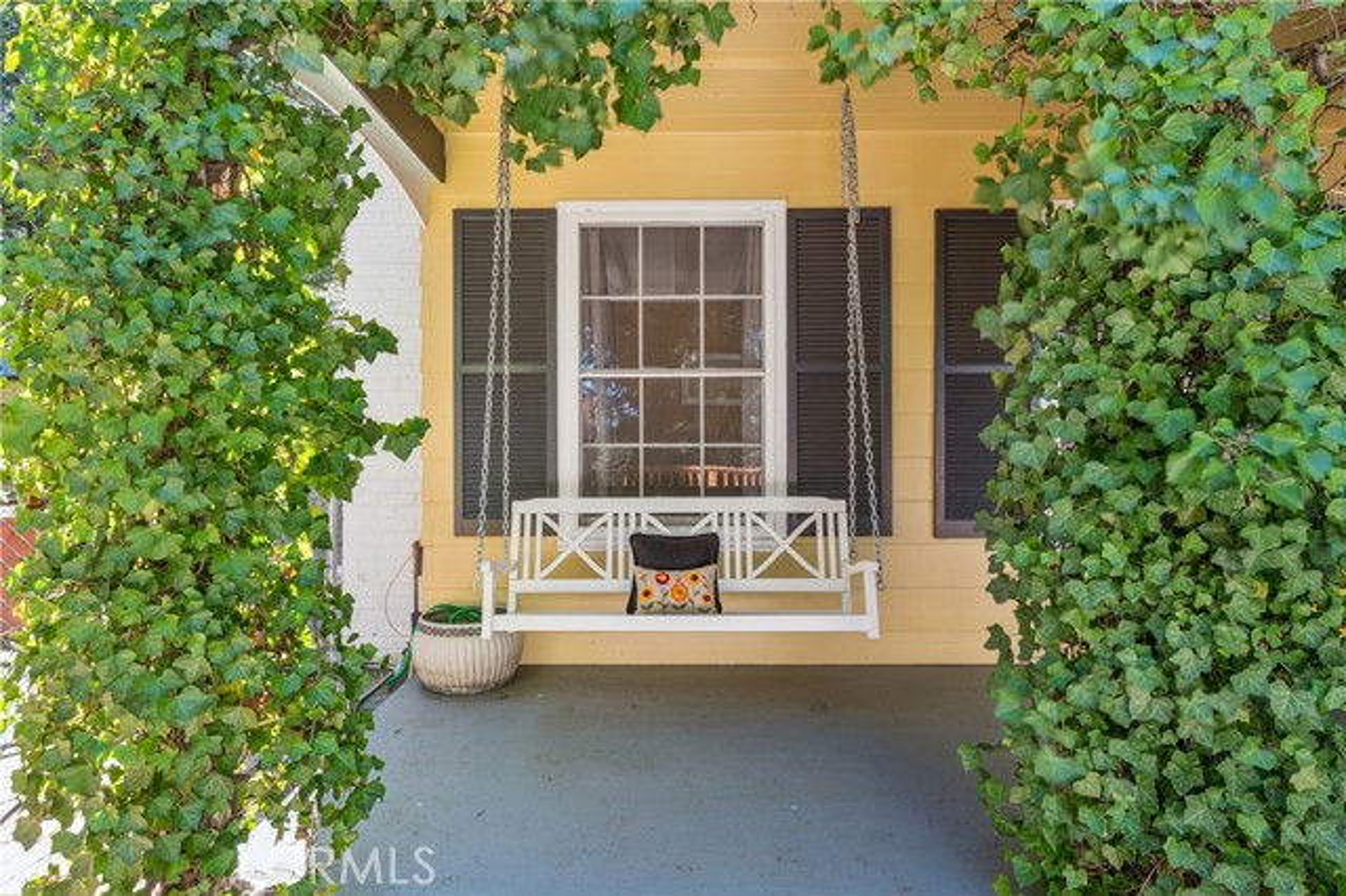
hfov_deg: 80.2
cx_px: 673
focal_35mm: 21
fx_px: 800
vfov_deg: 58.5
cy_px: 448
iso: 100
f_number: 22
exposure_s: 1/1.25
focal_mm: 21.4
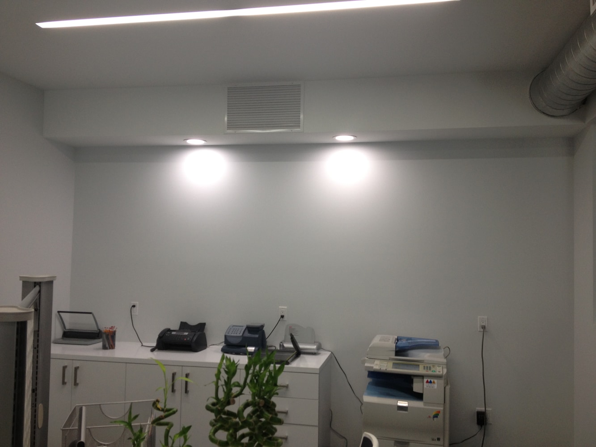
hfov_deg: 52.6
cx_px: 298
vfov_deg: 40.7
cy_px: 224
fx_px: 603
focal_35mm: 35
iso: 50
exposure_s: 1/40
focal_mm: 4.28
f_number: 2.4
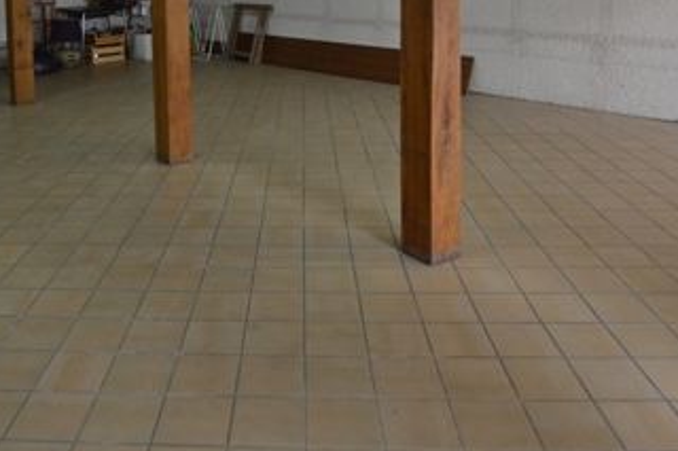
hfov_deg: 56.6
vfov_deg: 36.1
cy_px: 4
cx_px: 255
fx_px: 621
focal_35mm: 33
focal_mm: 10
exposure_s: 1/60
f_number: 3.5
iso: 720
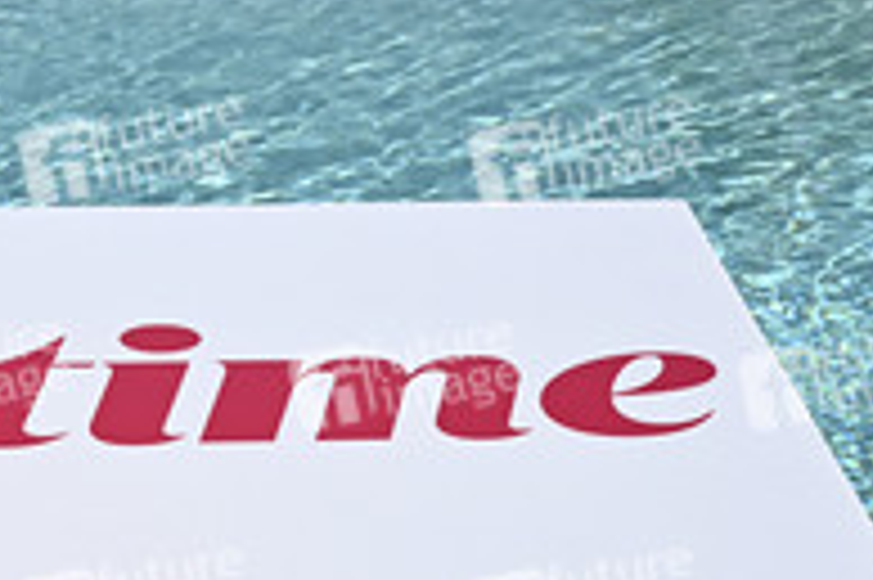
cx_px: 16
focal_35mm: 214
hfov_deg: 9.6
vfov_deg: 6.4
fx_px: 5185
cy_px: 490
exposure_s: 1/400
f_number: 11
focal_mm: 92
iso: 160
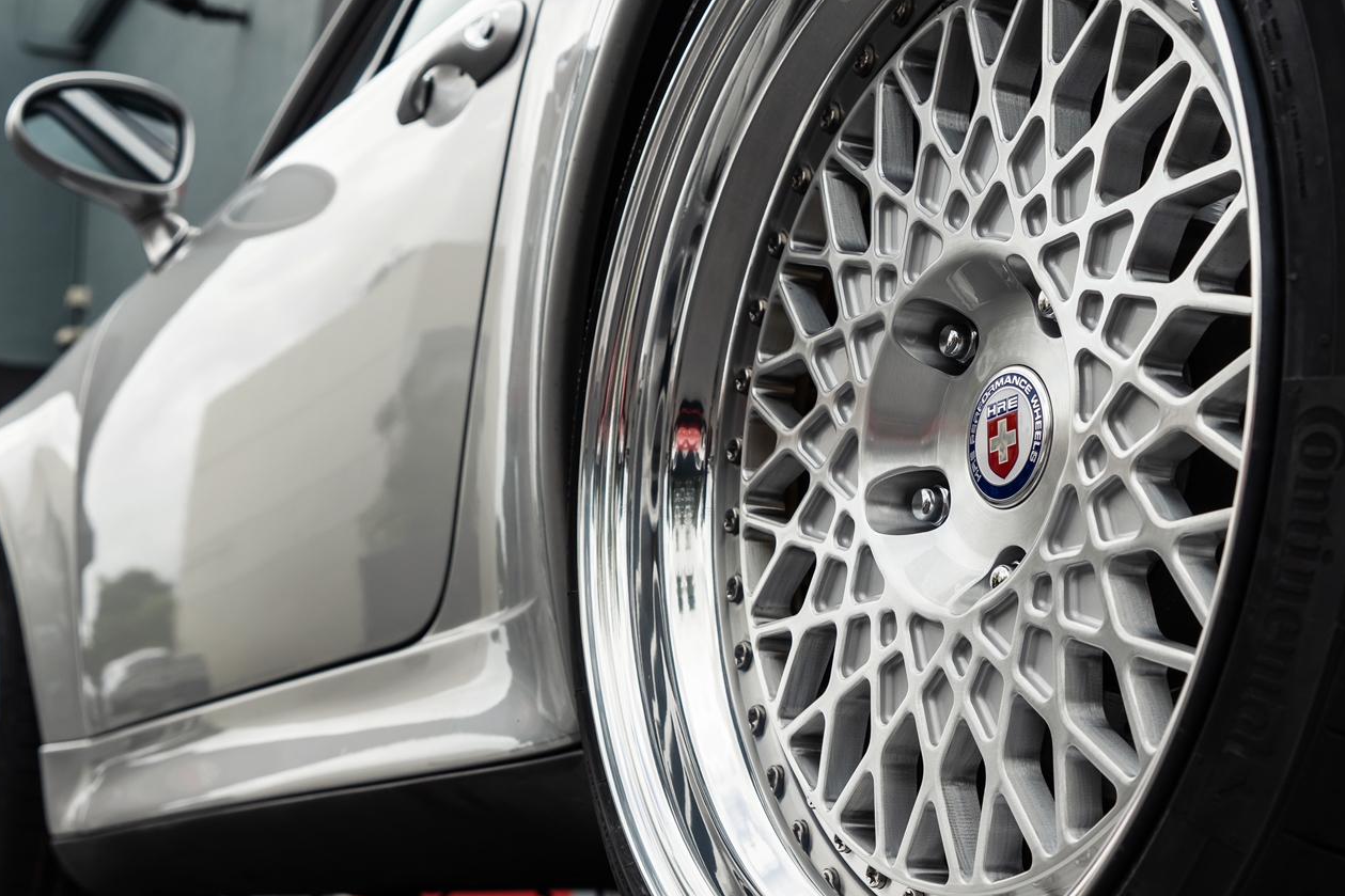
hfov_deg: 32.8
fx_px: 2279
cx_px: 760
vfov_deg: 22.2
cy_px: 503
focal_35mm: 61
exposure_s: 1/500
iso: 200
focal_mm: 40
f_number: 6.3
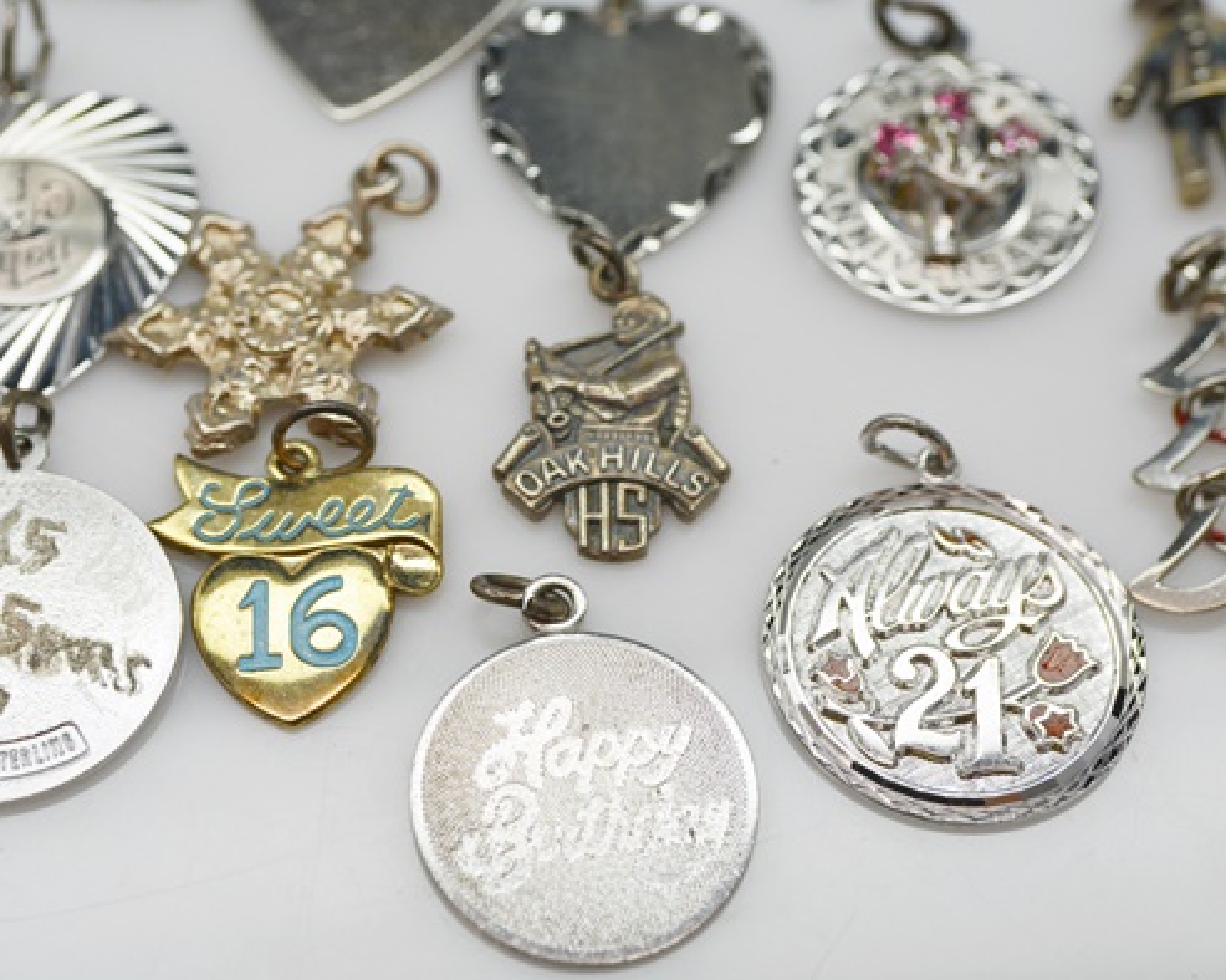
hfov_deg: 38.7
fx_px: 1741
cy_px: 488
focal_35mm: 48
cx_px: 502
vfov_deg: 31.4
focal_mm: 28
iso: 200
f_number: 7.1
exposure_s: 1/200
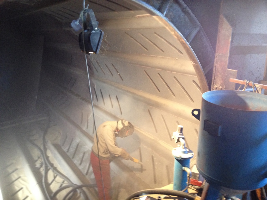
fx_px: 270
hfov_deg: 52.6
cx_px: 134
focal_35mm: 35
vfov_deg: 40.7
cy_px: 100
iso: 200
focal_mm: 4.28
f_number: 2.4
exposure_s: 1/20
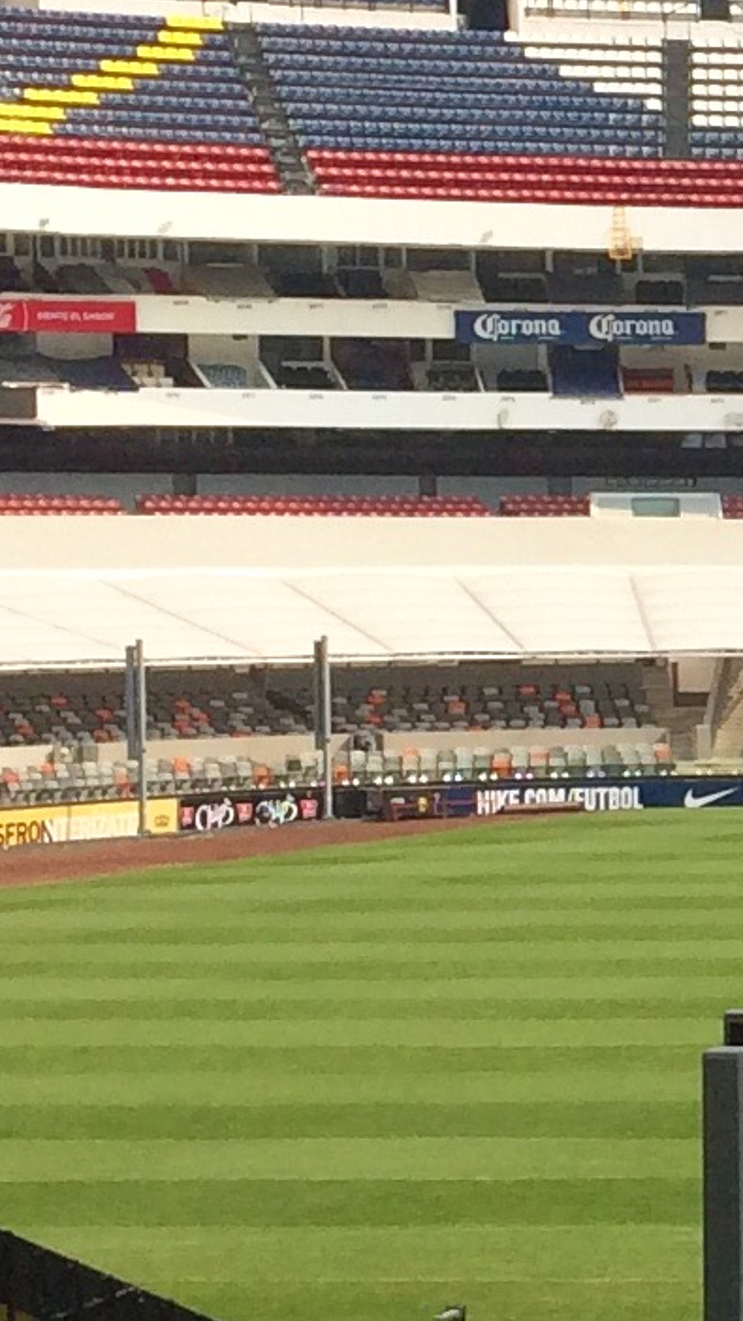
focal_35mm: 147
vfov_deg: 14.6
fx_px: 5147
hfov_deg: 7.3
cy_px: 772
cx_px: 2280
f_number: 2.2
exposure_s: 1/1325
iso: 32
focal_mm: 4.15
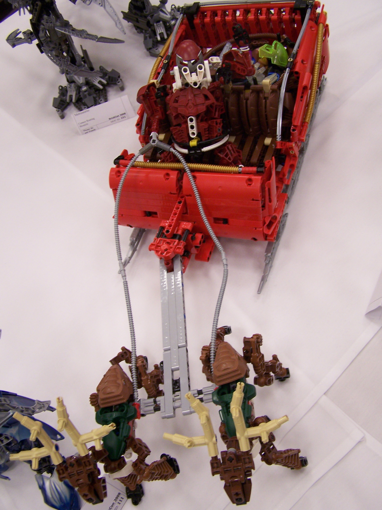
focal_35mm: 38
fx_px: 559
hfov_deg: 37.7
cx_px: 191
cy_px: 255
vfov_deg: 49.0
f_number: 2.8
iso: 140
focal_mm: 6.3
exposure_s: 1/30
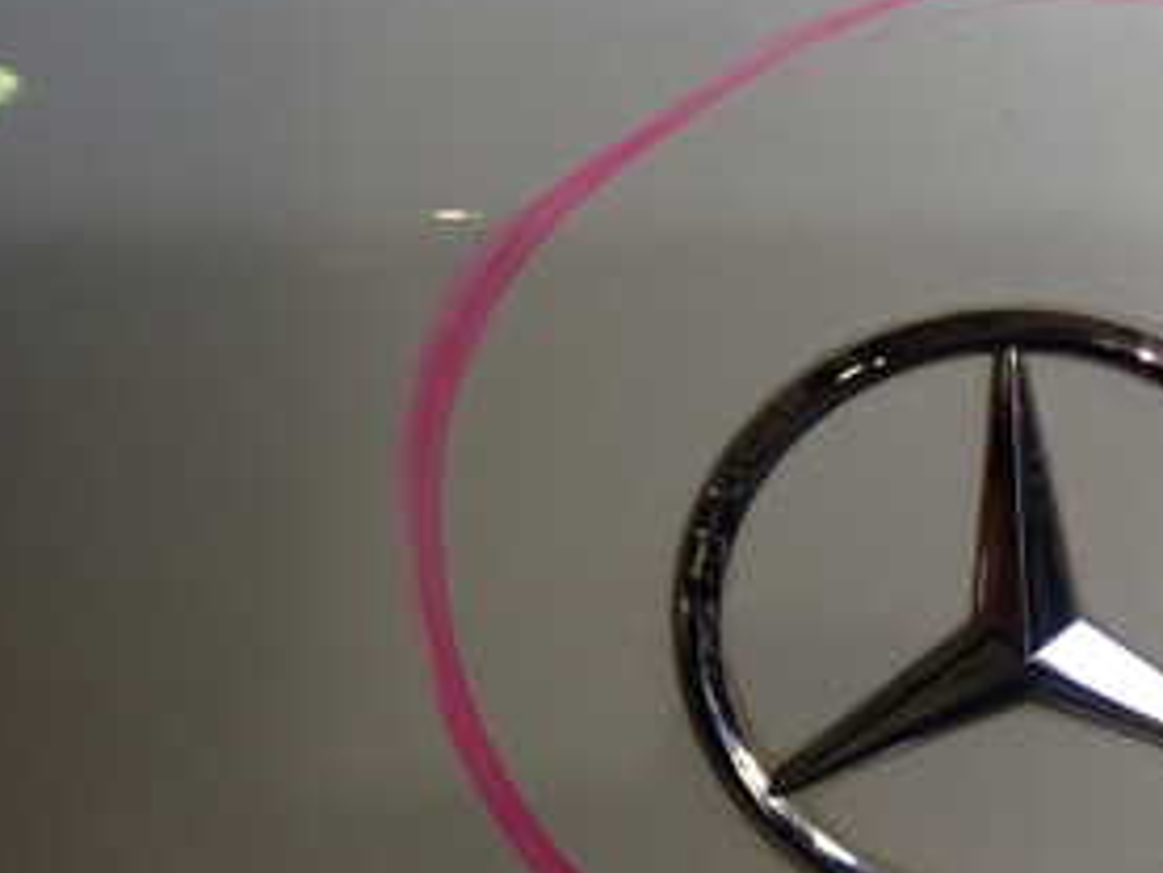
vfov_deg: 22.6
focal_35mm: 65
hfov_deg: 27.8
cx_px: 1209
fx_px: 2185
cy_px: 516
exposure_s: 1/125
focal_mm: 5.4
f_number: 2.3
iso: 250
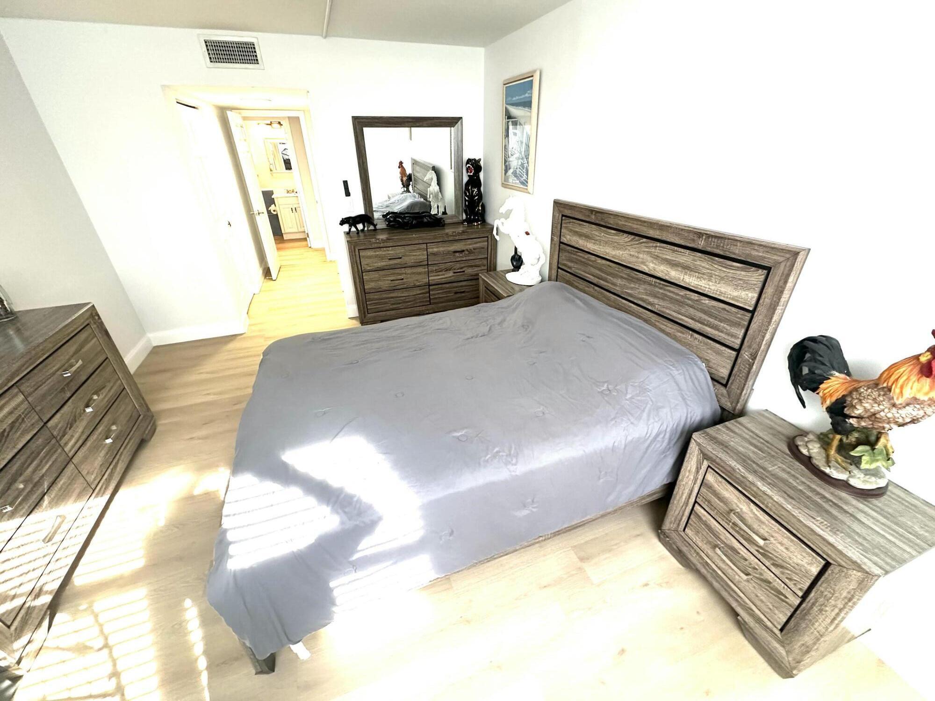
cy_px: 350
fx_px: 378
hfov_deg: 102.1
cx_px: 468
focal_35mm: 14
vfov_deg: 85.7
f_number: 2.2
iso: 250
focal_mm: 2.22
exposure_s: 1/120
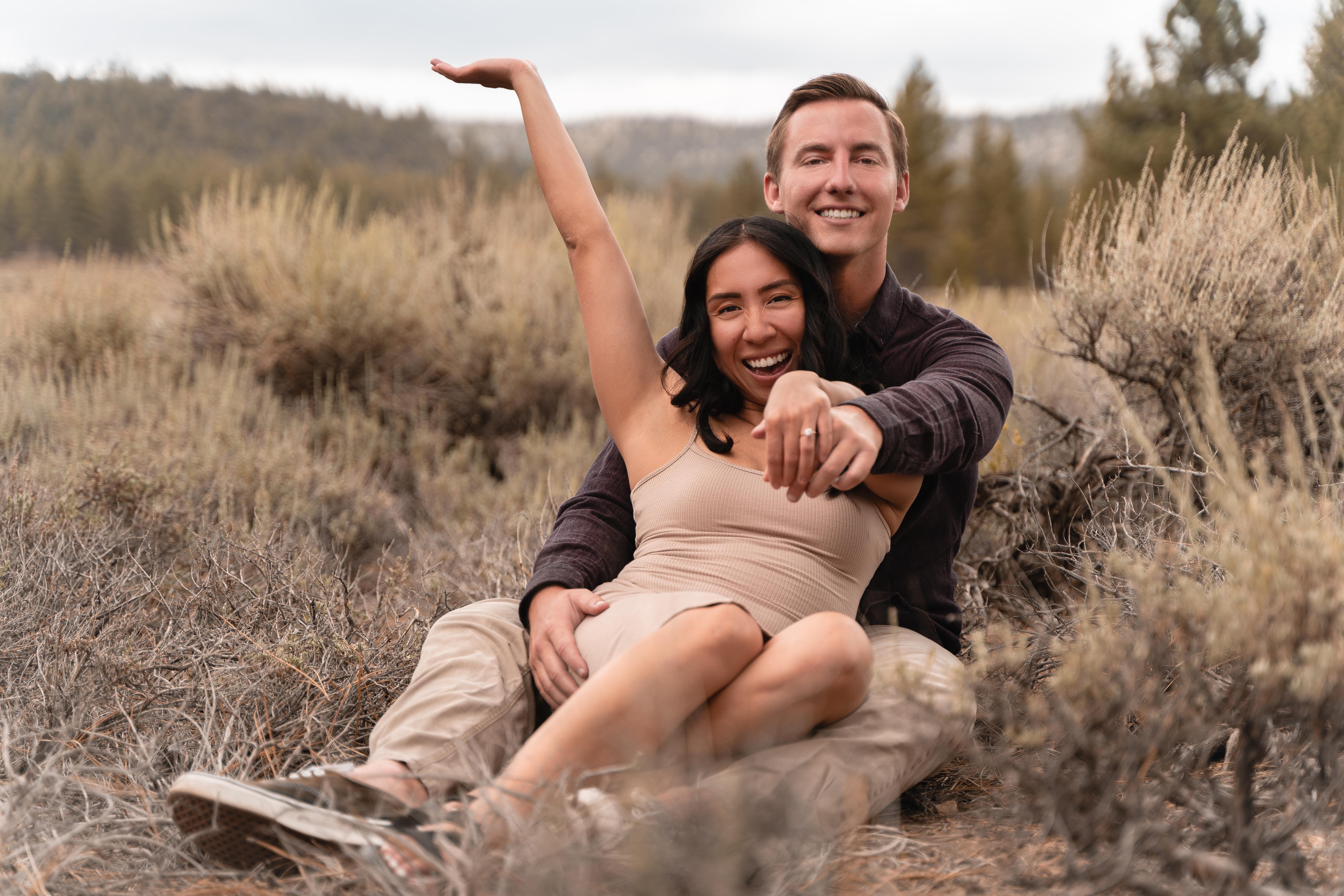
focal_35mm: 68
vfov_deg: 20.0
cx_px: 672
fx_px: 2538
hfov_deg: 29.7
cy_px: 448
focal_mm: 68
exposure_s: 1/500
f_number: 2.8
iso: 100
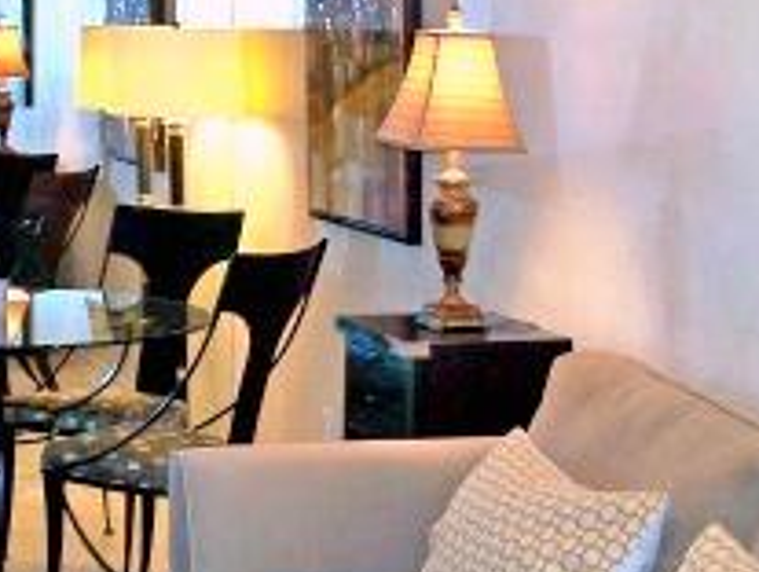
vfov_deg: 13.9
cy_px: 367
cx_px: 191
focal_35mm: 107
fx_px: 2350
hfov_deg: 18.2
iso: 200
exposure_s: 1/60
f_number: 2.8
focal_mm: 7.8
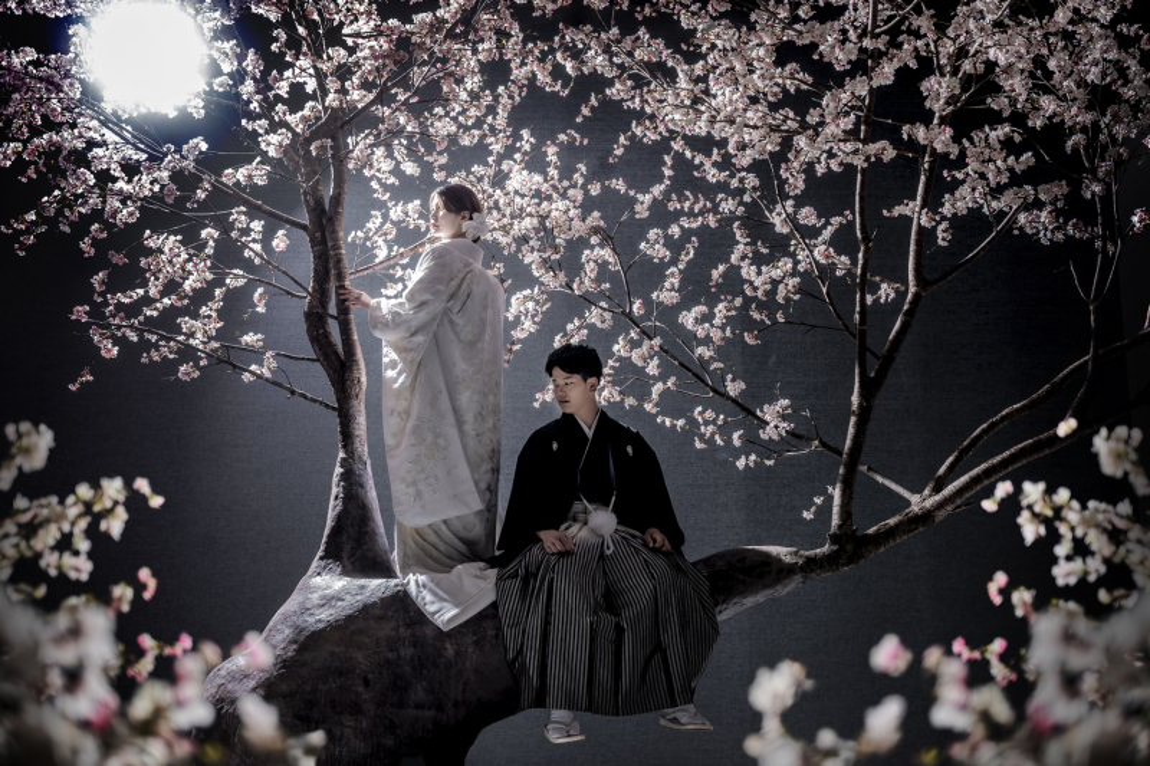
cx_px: 575
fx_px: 1214
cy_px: 383
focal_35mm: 38
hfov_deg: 50.7
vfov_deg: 35.0
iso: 400
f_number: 7.1
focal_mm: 38
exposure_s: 1/125
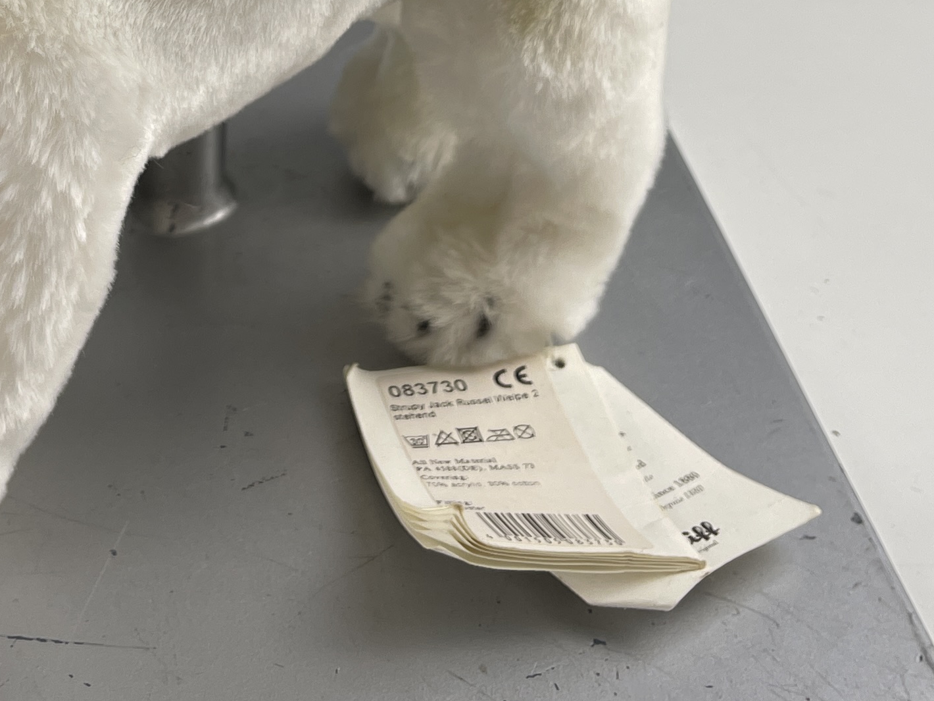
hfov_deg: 27.2
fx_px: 1916
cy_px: -224
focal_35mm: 71
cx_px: 290
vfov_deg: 19.1
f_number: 1.6
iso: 32
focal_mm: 5.1
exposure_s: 1/150
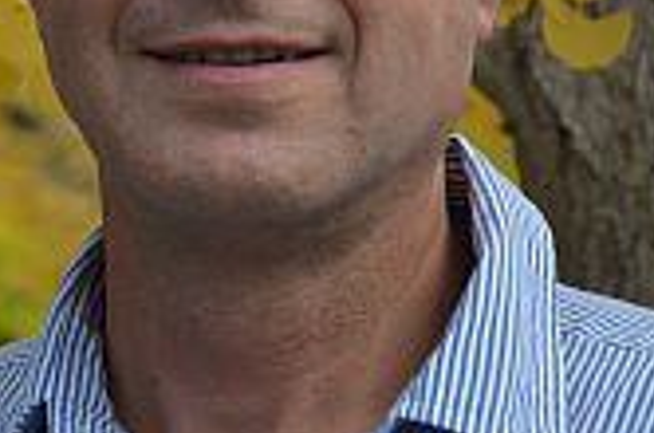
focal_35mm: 340
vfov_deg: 4.0
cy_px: -81
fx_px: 6156
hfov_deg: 6.1
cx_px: 280
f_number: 5.3
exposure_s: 1/400
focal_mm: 75
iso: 200
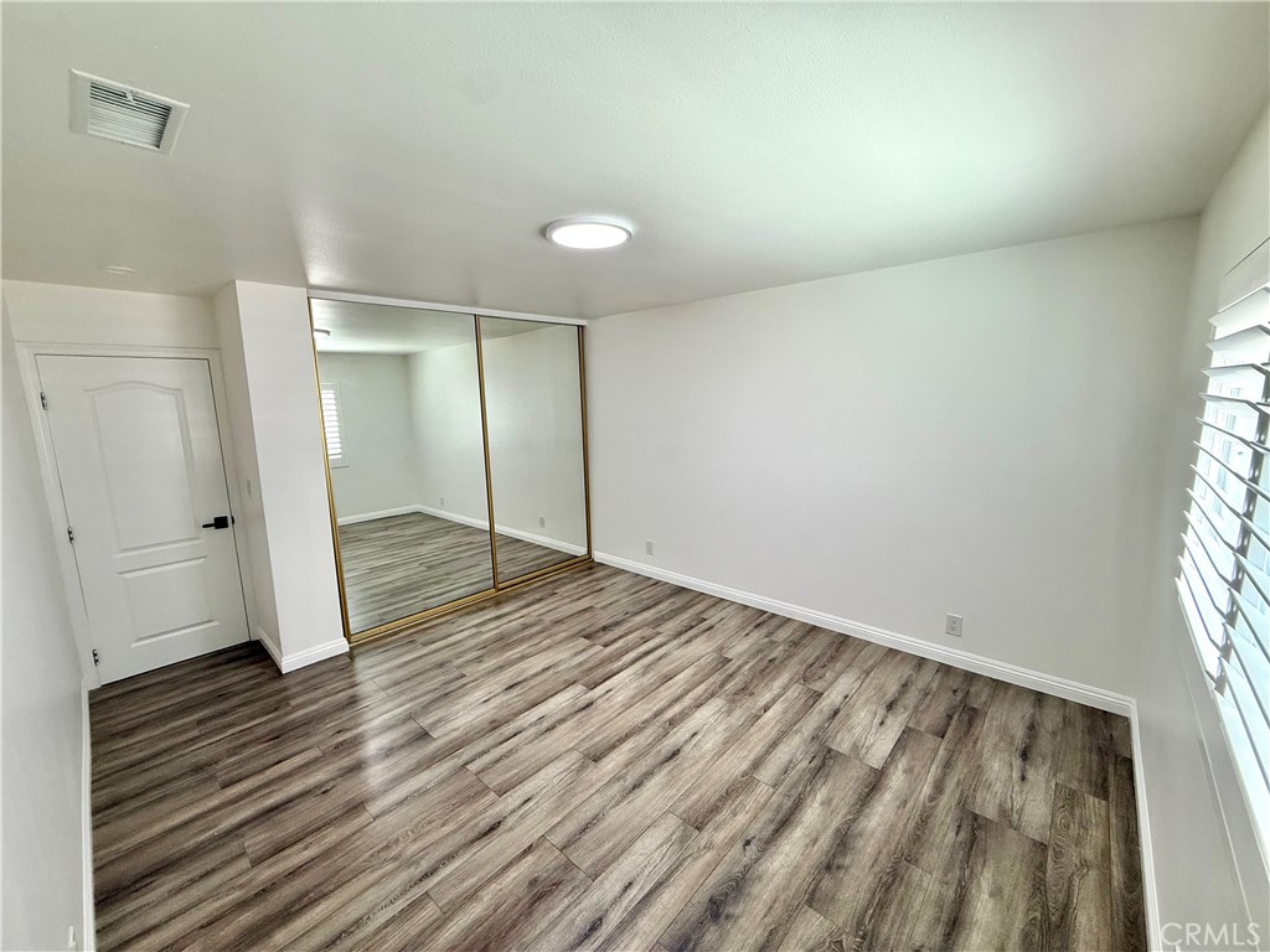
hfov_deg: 102.1
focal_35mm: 14
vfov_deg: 85.7
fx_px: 514
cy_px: 476
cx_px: 635
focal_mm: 2.22
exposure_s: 1/120
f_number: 2.2
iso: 160
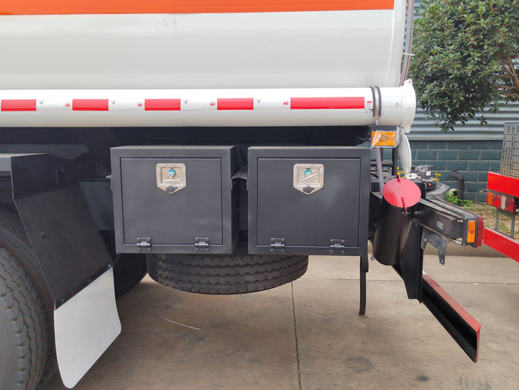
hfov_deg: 61.7
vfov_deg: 48.2
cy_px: 195
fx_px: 435
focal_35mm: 29
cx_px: 260
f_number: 1.9
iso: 497
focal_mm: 5.52
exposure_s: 1/100
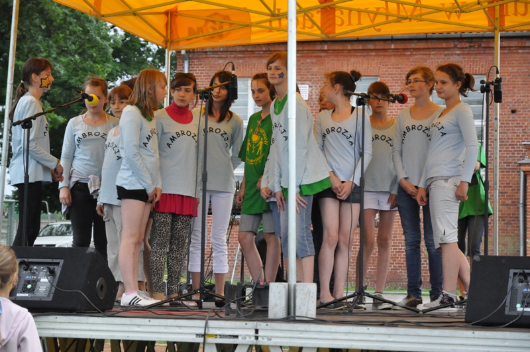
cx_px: 265
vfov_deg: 13.0
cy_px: 176
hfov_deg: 19.5
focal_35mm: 105
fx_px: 1544
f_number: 5.6
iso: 3200
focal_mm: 70
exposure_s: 1/1250
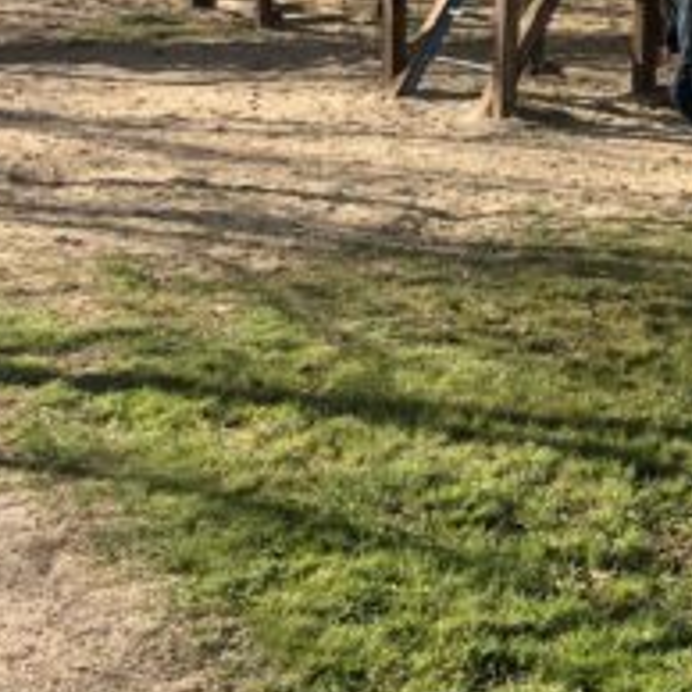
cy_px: -61
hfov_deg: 17.7
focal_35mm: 98
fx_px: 2216
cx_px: 457
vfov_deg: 17.2
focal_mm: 3.99
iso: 20
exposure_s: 1/1066
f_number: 1.8
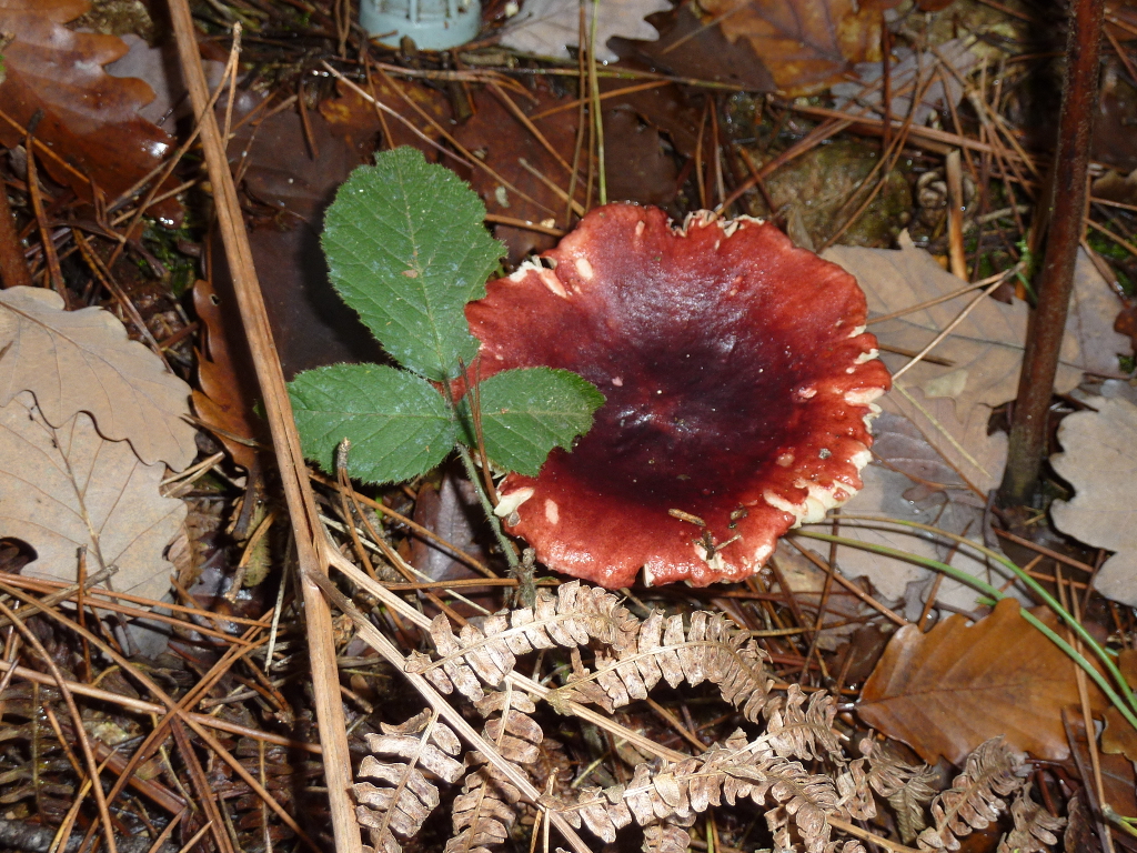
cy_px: 426
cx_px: 568
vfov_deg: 26.6
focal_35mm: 55
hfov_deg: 34.9
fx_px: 1807
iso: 100
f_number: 3.9
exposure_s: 1/30
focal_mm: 9.1
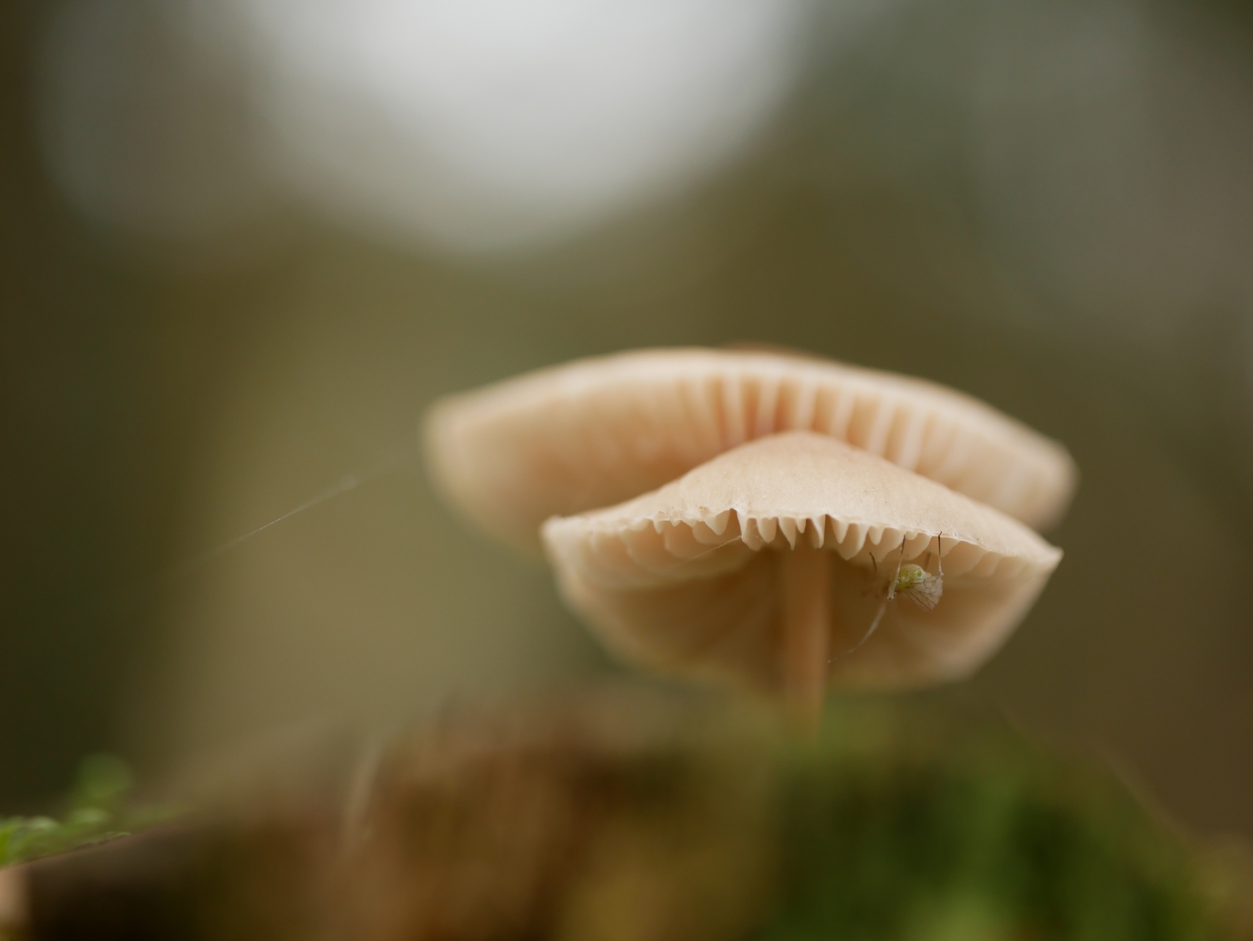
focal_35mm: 90
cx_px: 626
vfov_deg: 16.4
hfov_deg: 21.8
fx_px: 3259
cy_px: 470
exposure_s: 1/125
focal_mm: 45
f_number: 2.8
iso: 200
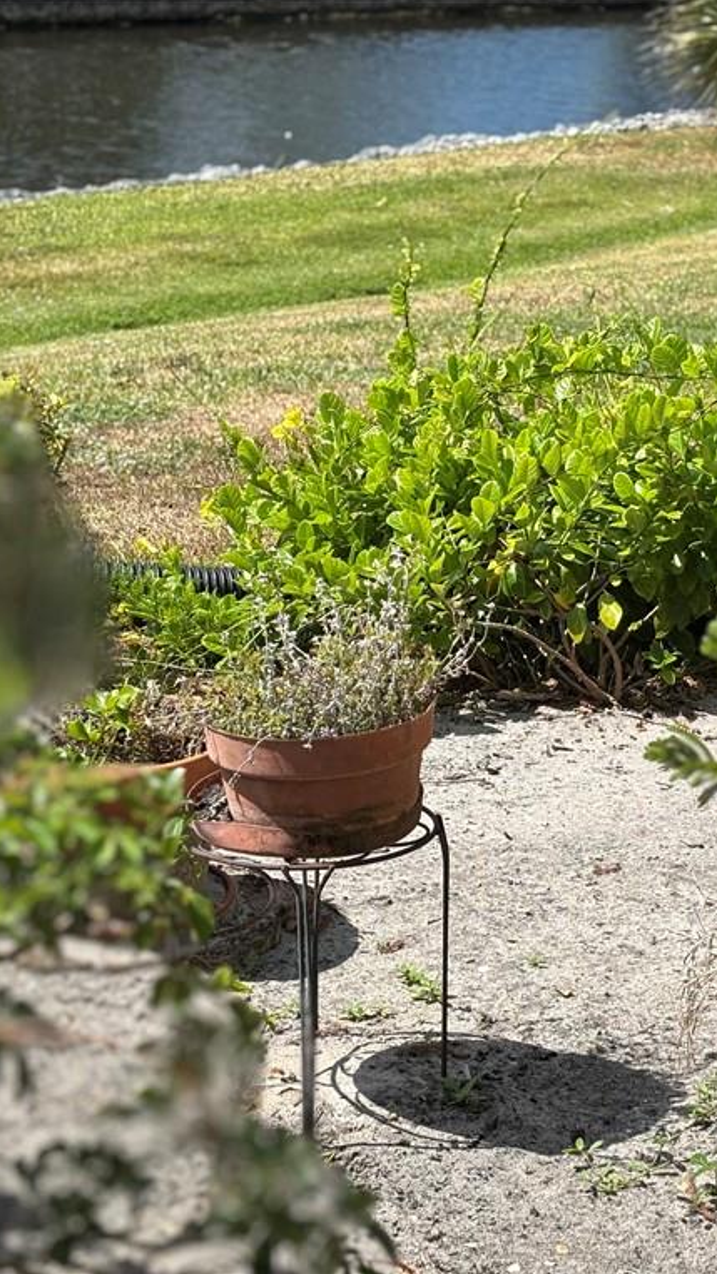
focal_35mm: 76
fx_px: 2570
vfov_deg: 27.9
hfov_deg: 15.9
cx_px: 468
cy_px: 634
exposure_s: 1/2513
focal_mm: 5.96
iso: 32
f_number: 1.6
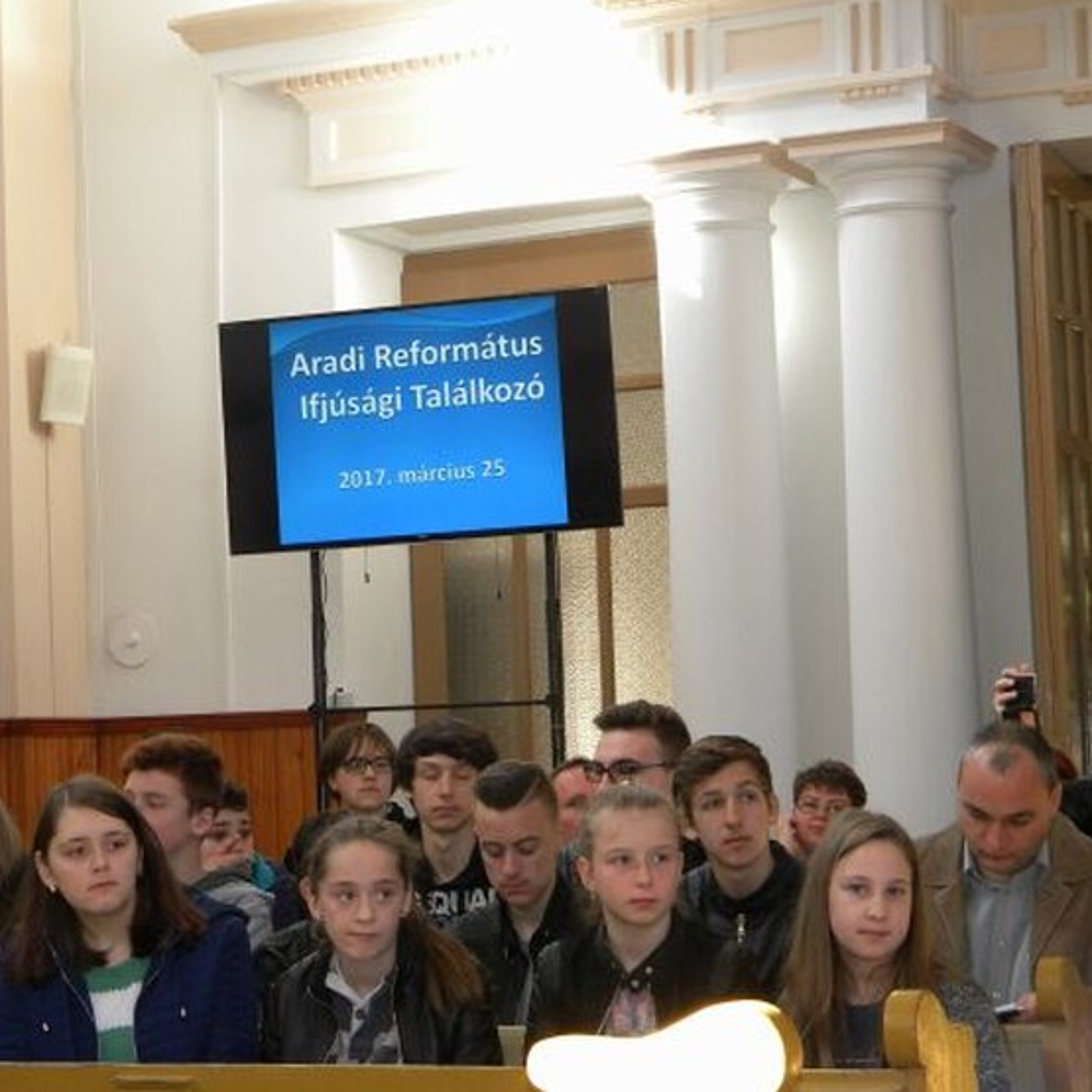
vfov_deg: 21.7
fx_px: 2855
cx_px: 372
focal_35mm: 80
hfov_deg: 21.6
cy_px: 546
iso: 298
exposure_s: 1/54.5
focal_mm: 12.2
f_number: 4.3
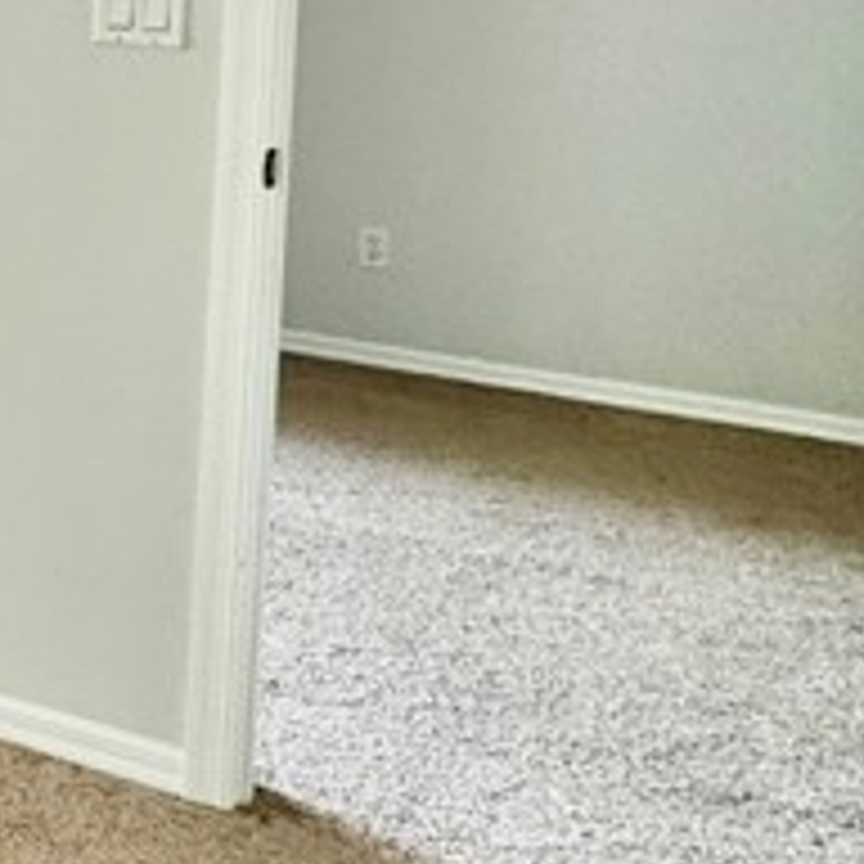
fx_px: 1864
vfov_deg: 24.6
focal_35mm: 66
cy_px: -45
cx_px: -1062
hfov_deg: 16.3
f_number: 2.2
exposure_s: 1/120
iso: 64
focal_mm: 2.22
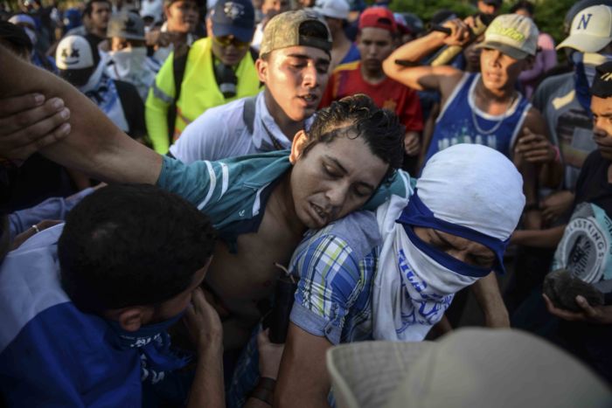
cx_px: 306
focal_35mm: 24
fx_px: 408
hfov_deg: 73.7
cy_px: 204
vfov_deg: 53.2
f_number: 2.8
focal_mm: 24
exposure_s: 1/400
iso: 125
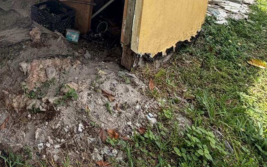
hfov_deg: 46.4
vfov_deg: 29.2
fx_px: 262
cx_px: 8
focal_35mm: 36
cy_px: -45
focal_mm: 2.22
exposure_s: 1/502
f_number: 2.2
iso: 50
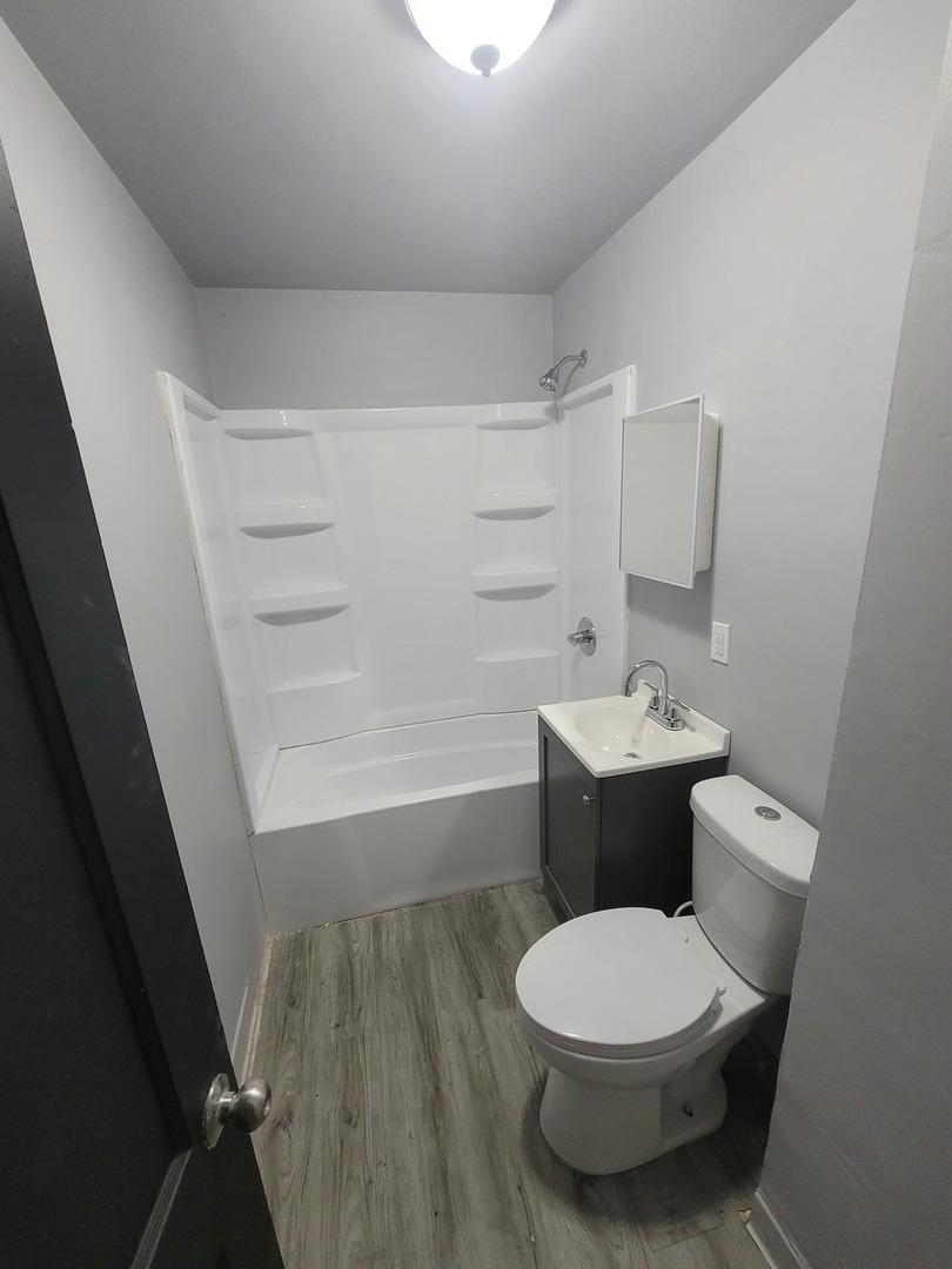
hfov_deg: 89.9
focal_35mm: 13
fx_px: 477
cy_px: 634
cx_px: 476
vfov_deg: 106.2
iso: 320
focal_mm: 2.2
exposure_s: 1/60
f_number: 2.2
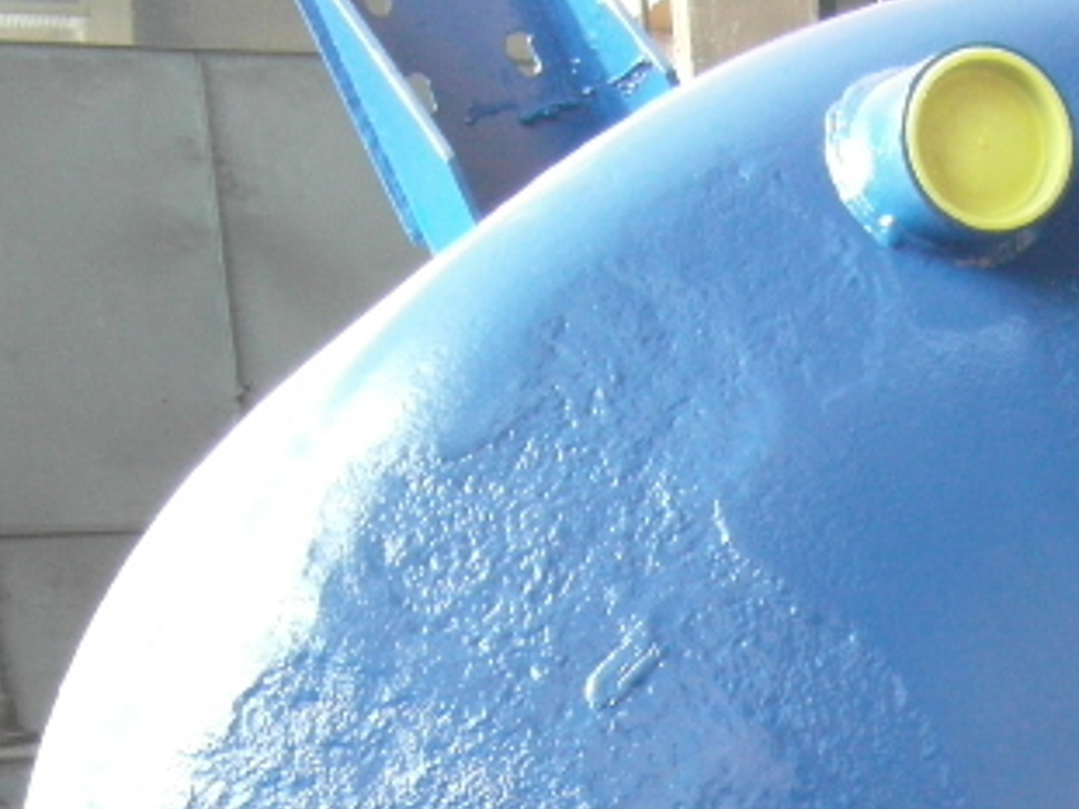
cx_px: 1249
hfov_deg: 23.0
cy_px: 1177
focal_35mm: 79
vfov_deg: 17.0
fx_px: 2462
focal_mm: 4
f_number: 3.2
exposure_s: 1/30
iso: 200
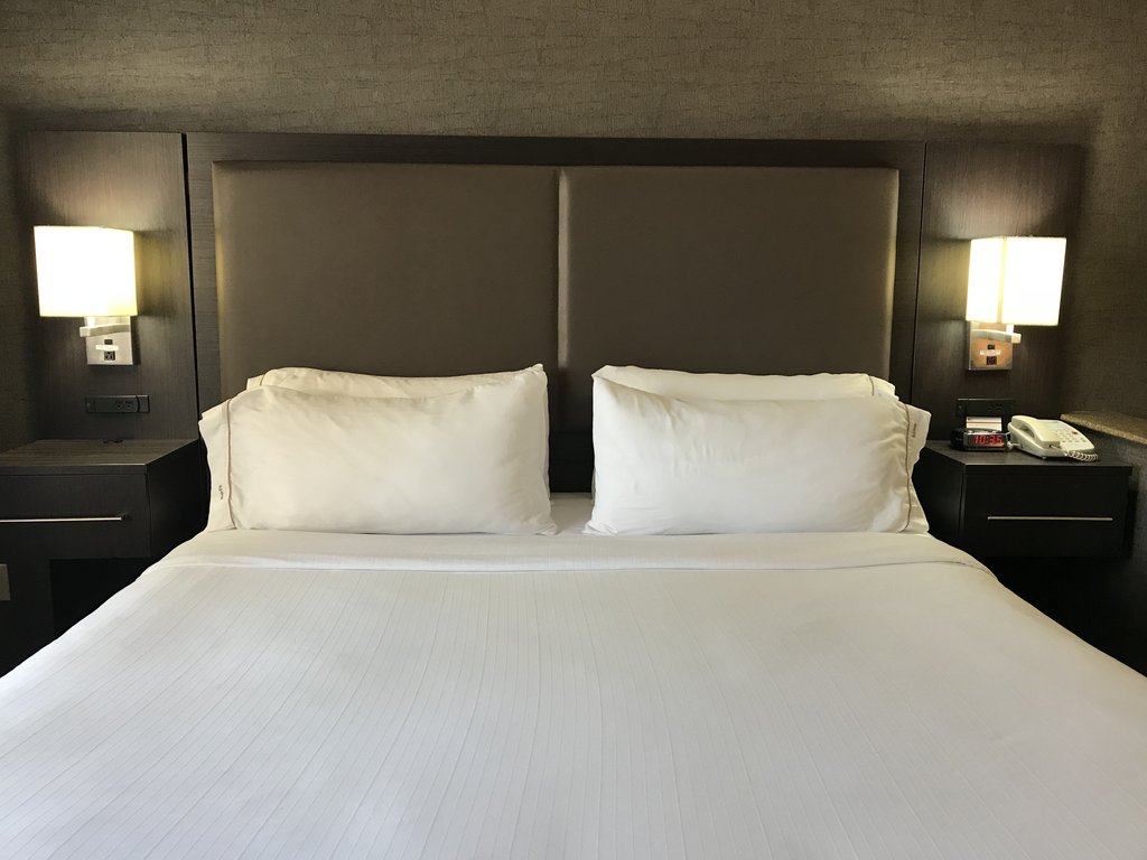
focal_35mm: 28
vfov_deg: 49.7
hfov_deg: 63.4
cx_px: 574
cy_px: 430
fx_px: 928
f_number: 1.8
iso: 40
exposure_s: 1/24
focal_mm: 3.99
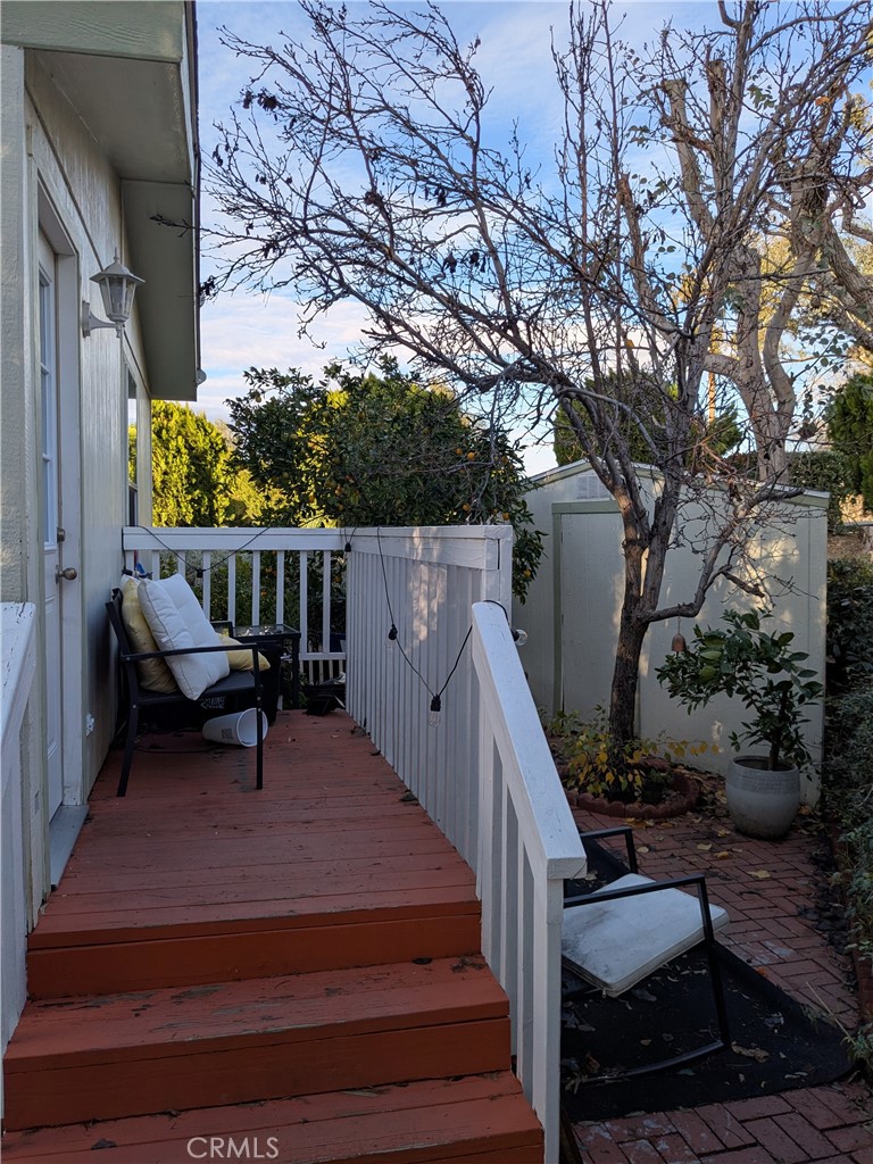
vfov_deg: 65.3
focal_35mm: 27
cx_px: 436
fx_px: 908
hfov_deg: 51.4
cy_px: 582
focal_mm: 4.38
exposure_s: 1/1017
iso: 48
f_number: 1.73
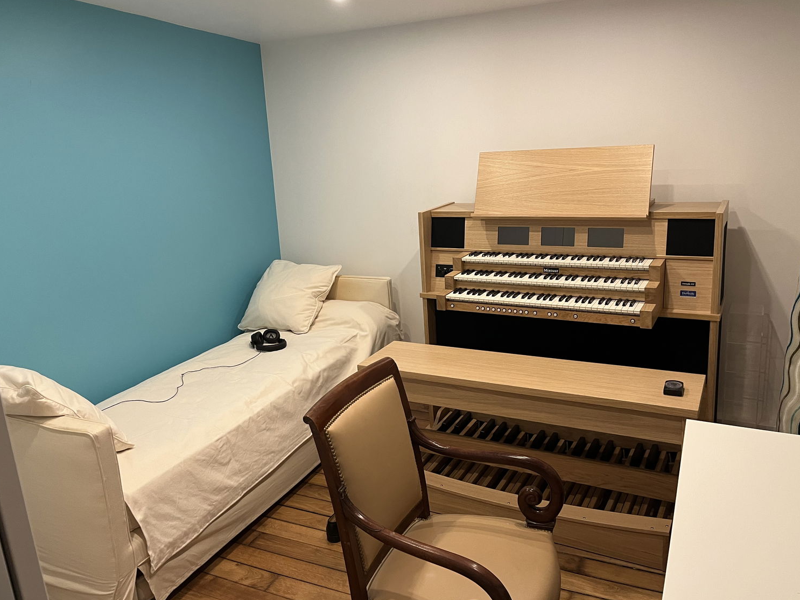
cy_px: 291
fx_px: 647
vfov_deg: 49.7
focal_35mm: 28
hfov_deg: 63.4
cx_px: 382
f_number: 1.6
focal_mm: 5.1
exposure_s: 1/50
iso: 125
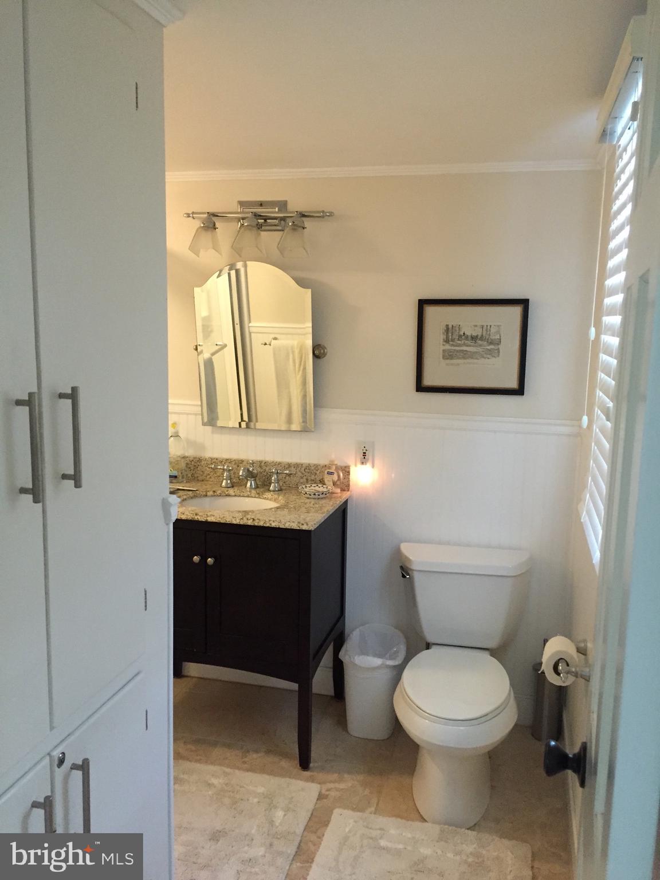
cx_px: 330
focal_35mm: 29
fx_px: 737
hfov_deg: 48.2
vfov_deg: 61.7
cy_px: 440
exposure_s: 1/20
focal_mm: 4.15
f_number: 2.2
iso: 250
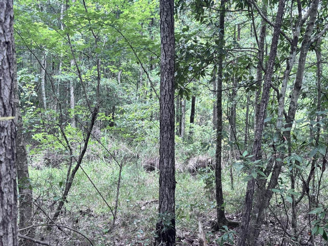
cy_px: 123
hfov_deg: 39.7
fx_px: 455
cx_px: 164
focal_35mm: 48
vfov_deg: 30.3
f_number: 1.78
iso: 50
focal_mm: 6.76
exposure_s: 1/187
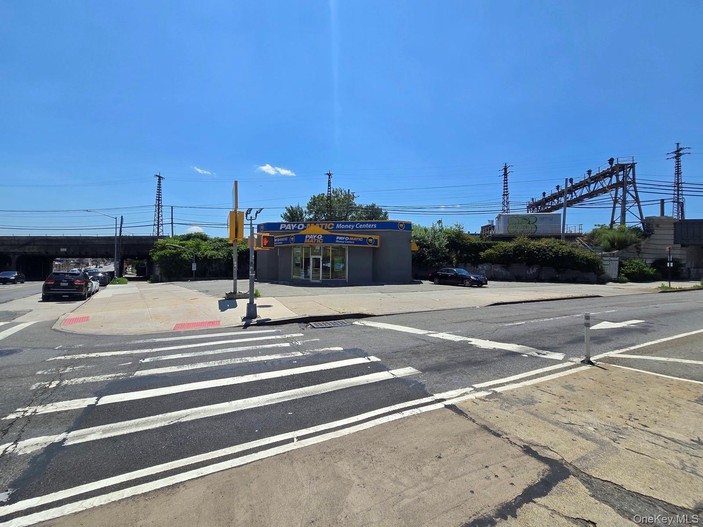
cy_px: 264
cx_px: 352
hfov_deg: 106.2
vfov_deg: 89.9
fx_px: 264
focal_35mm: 13
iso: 50
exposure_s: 1/3372
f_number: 2.2
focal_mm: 2.2
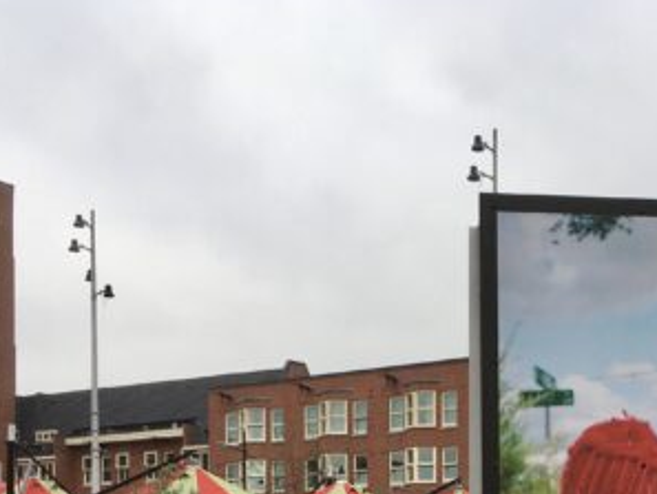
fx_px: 1291
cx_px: 549
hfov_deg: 27.8
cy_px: 560
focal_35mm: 68
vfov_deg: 20.5
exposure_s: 1/499
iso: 25
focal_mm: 4.15
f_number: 2.2
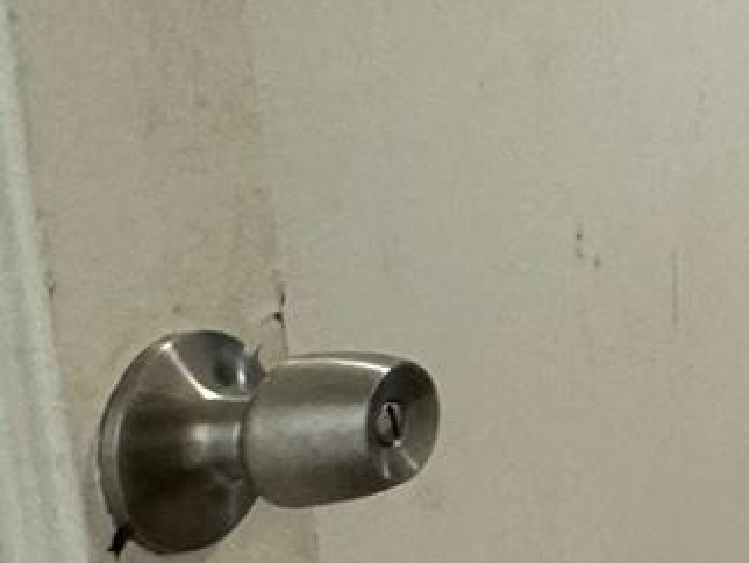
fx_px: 1927
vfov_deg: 16.2
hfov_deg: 12.4
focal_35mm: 89
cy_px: -44
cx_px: 2103
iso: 160
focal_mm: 2.22
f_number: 2.2
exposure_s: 1/60
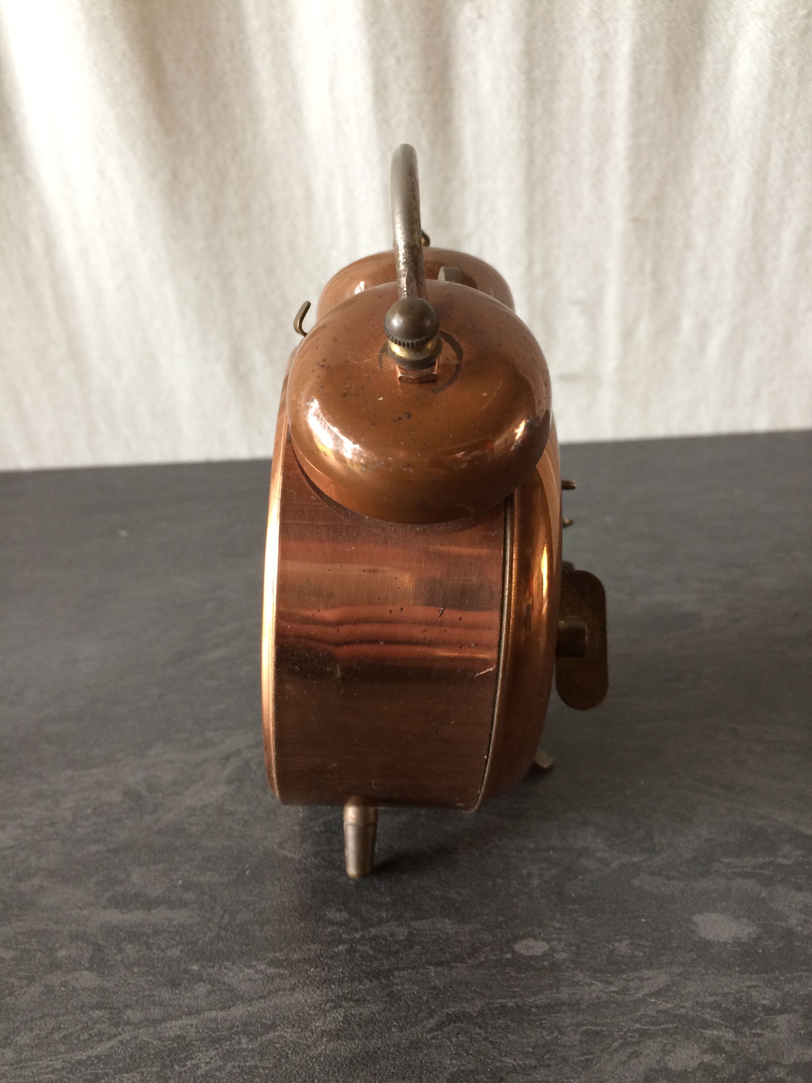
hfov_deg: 48.2
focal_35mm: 29
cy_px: 542
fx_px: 907
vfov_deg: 61.7
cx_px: 406
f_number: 2.2
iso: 125
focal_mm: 4.15
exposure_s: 1/33
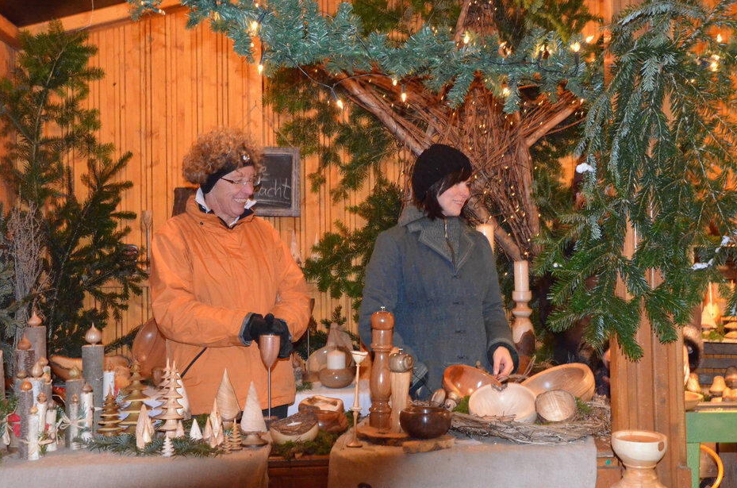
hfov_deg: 46.5
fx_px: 858
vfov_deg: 31.7
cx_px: 368
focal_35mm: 42
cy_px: 232
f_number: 8
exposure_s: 1/60
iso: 6400
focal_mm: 26
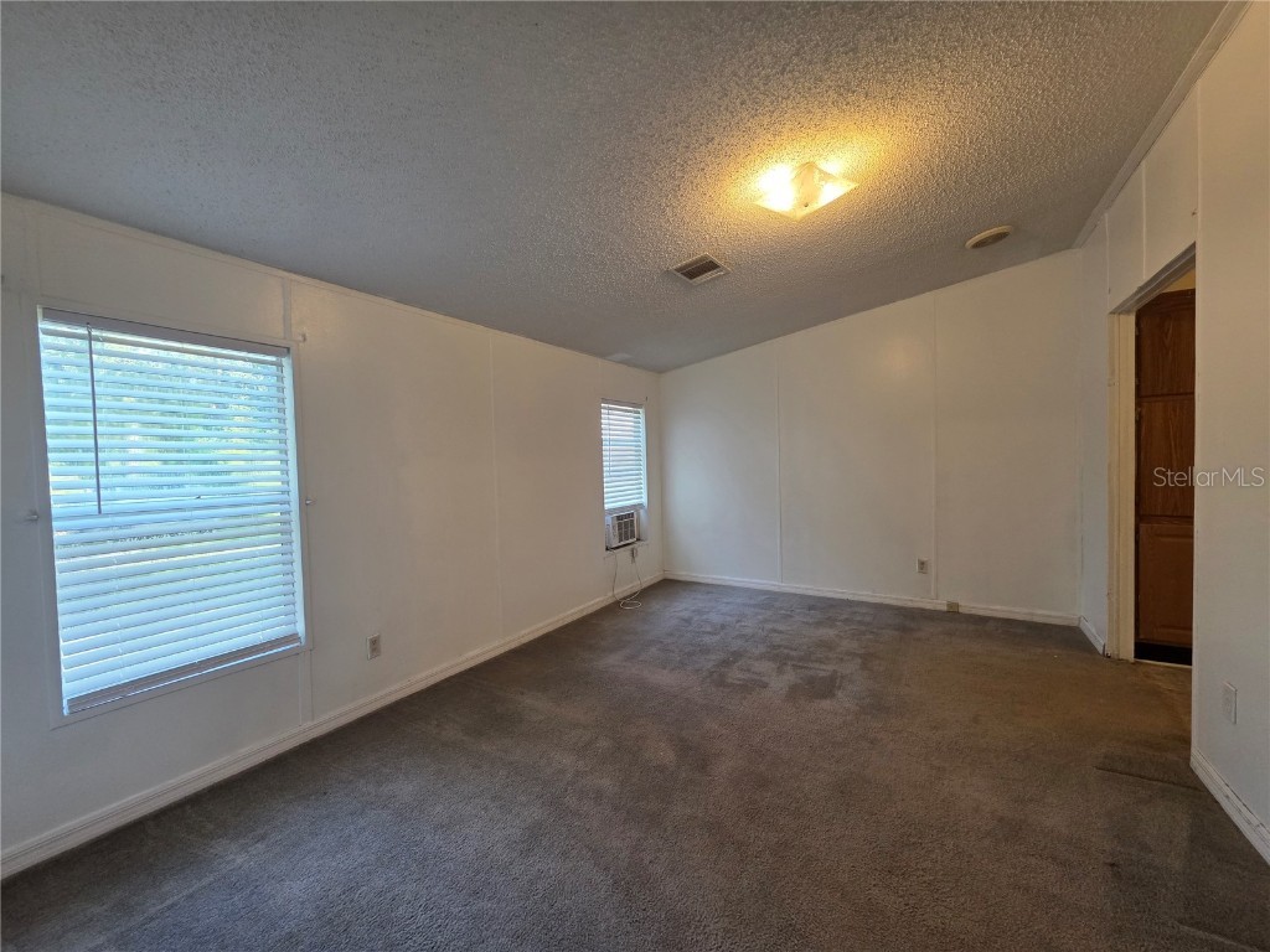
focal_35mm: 13
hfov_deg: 106.2
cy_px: 476
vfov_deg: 89.9
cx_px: 635
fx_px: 477
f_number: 1.9
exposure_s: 1/120
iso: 250
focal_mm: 2.2
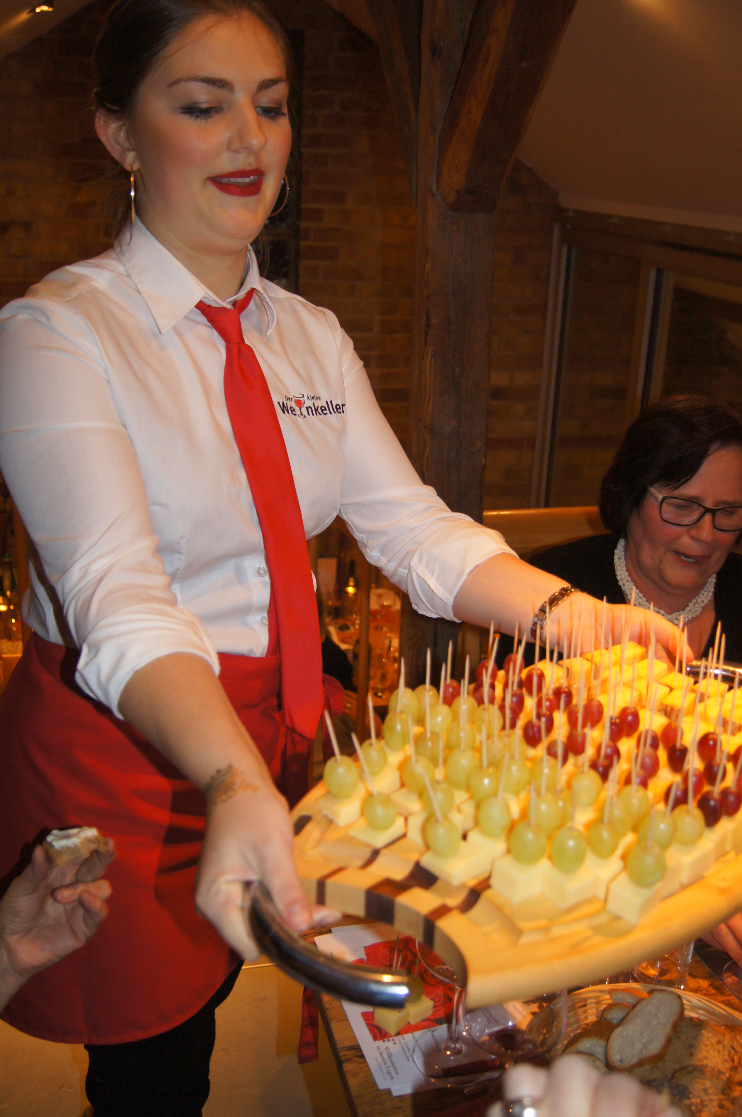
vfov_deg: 53.2
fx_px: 1115
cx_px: 371
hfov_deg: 36.8
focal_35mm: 36
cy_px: 558
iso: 640
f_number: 4
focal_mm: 24
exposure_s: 1/30
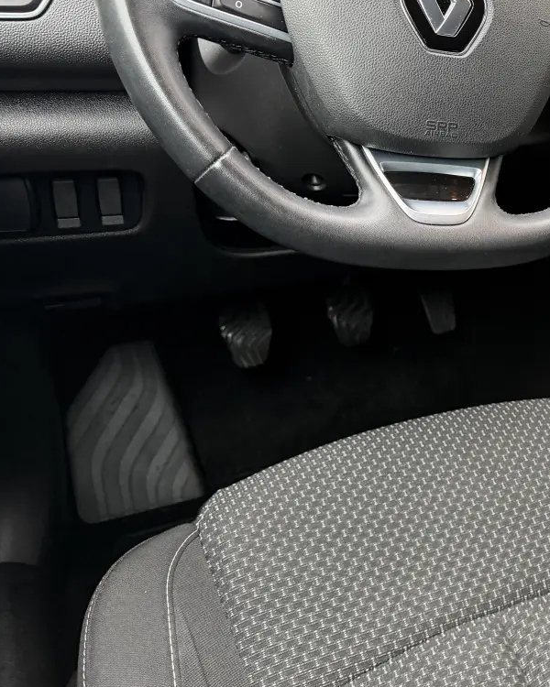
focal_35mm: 45
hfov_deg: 29.4
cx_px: 637
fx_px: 916
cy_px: 282
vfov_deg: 41.0
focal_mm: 6.76
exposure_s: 1/60
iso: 250
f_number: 1.78
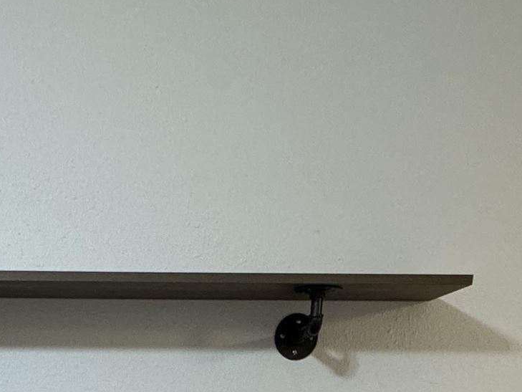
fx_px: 890
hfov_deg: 31.8
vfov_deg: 18.8
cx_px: 98
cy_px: 714
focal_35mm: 59
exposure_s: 1/60
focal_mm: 2.22
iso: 200
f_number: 2.2
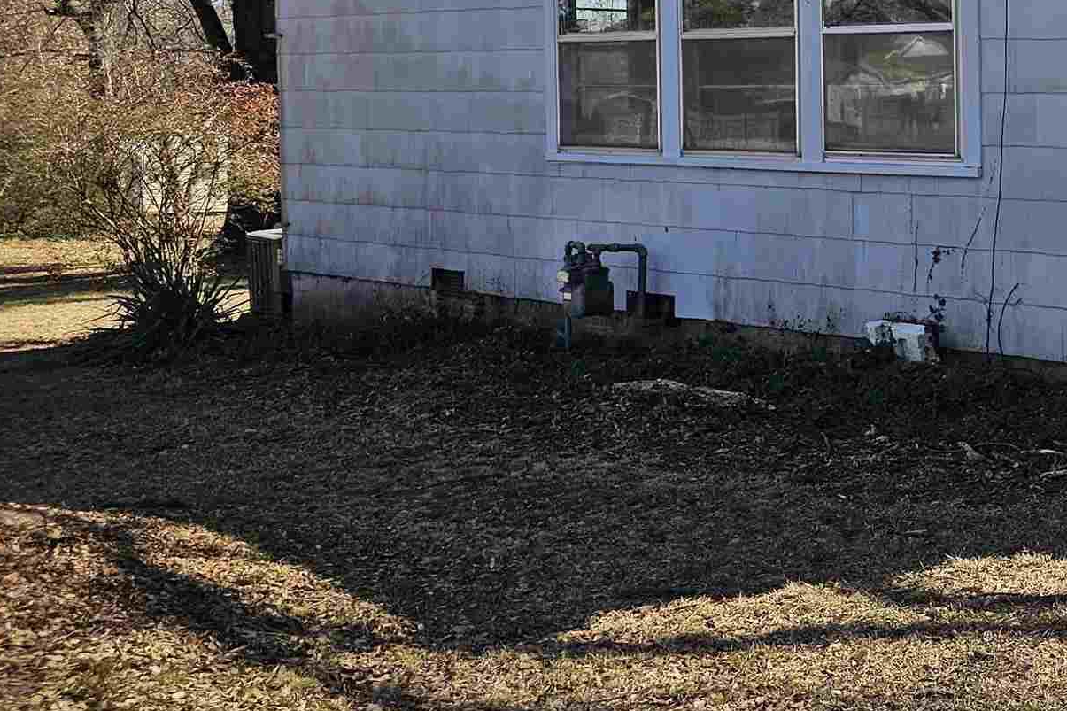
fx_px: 1808
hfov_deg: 28.2
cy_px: 163
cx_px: 1322
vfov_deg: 22.0
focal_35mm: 61
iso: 10
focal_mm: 6.3
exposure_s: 1/438
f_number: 1.7
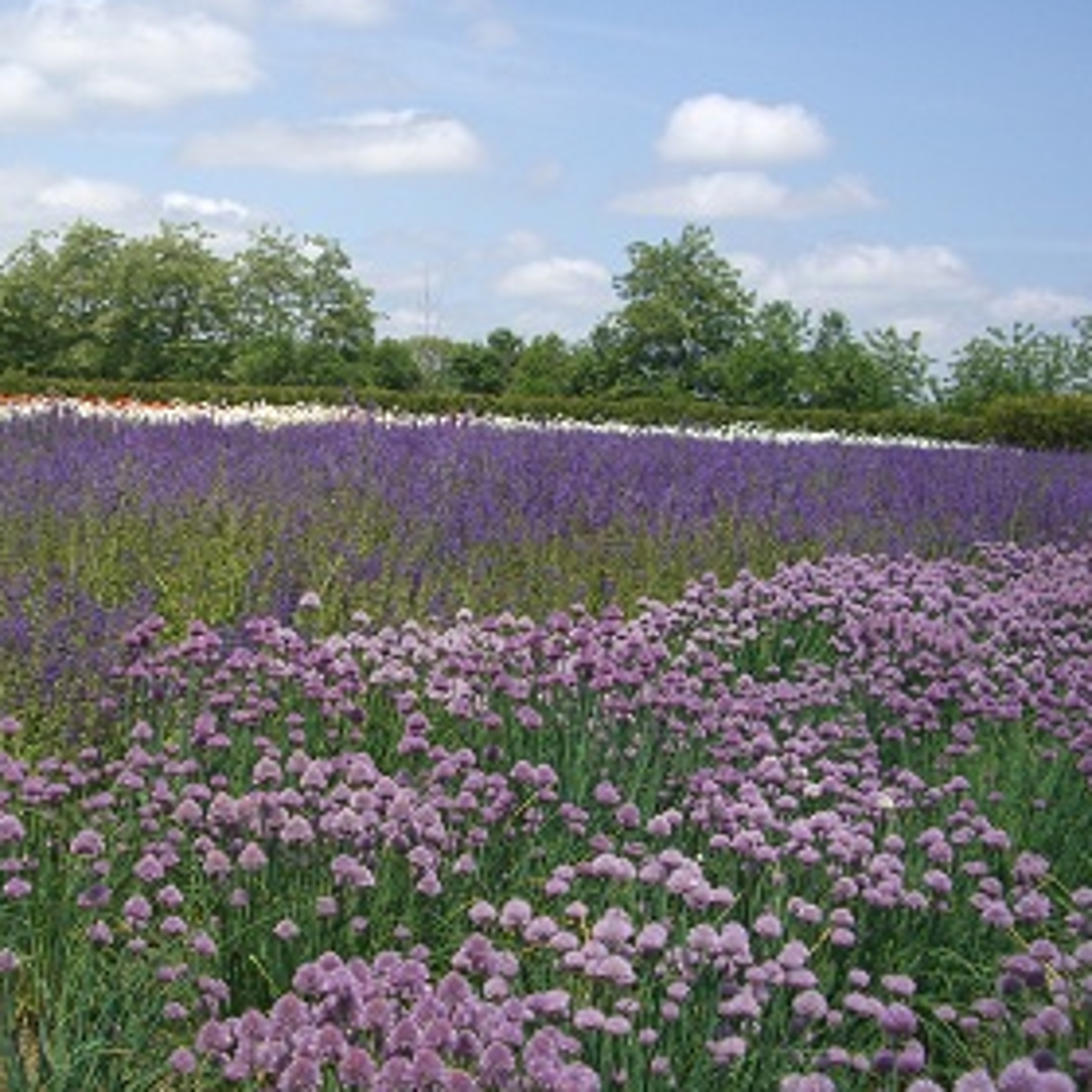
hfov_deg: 35.0
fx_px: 1713
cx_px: 359
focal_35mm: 48
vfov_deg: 35.4
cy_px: 534
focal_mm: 7.9
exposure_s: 1/320
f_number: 5.6
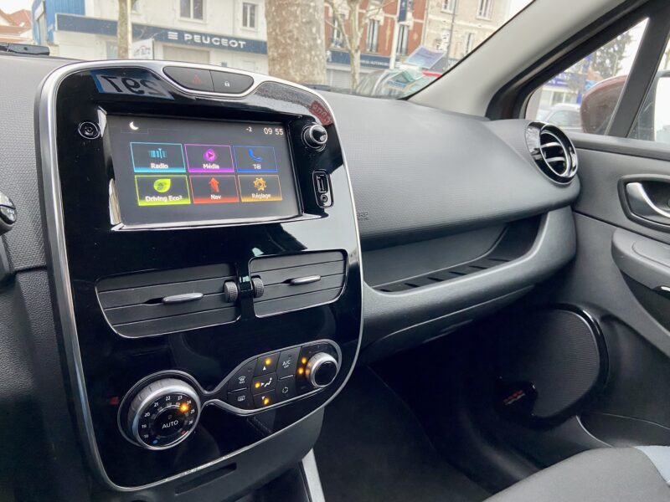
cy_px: 251
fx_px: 503
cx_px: 335
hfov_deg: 67.3
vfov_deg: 53.1
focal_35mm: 26
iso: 400
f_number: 1.8
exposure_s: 1/60
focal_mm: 4.25
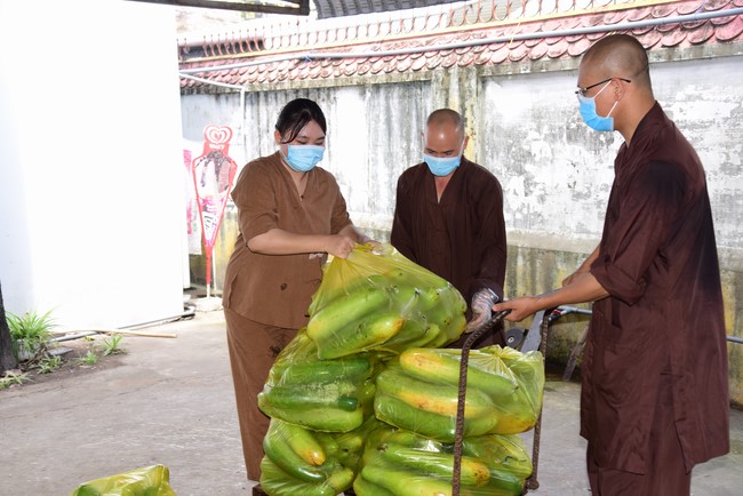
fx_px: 950
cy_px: 248
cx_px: 372
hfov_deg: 42.7
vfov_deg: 29.3
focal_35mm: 46
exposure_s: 1/80
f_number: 5.6
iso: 320
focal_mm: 46
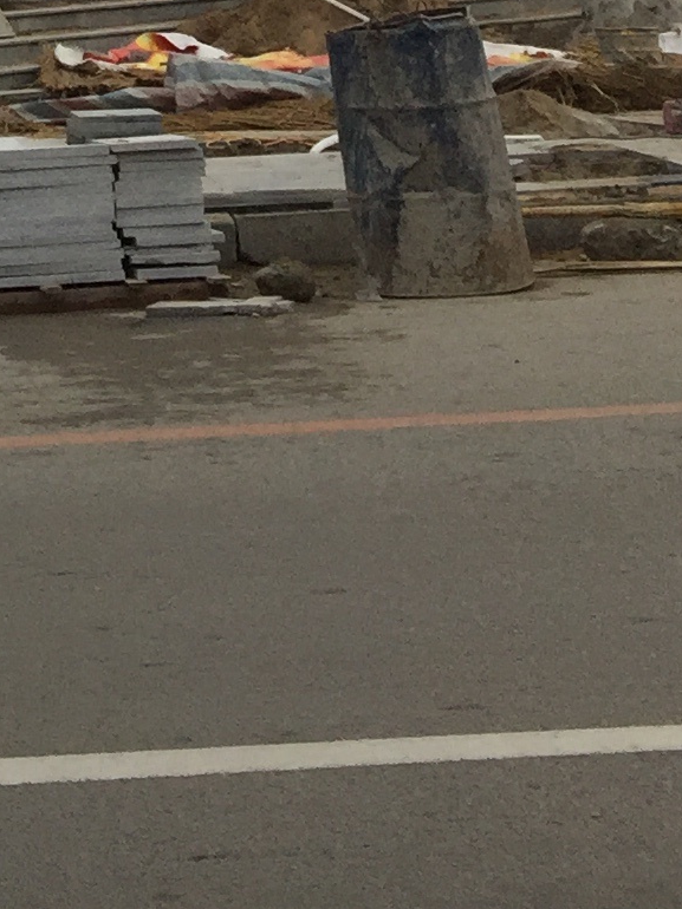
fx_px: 3233
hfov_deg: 11.3
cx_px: -494
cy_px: -1015
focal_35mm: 123
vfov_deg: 13.3
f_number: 2.2
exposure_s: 1/2198
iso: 32
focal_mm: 4.15
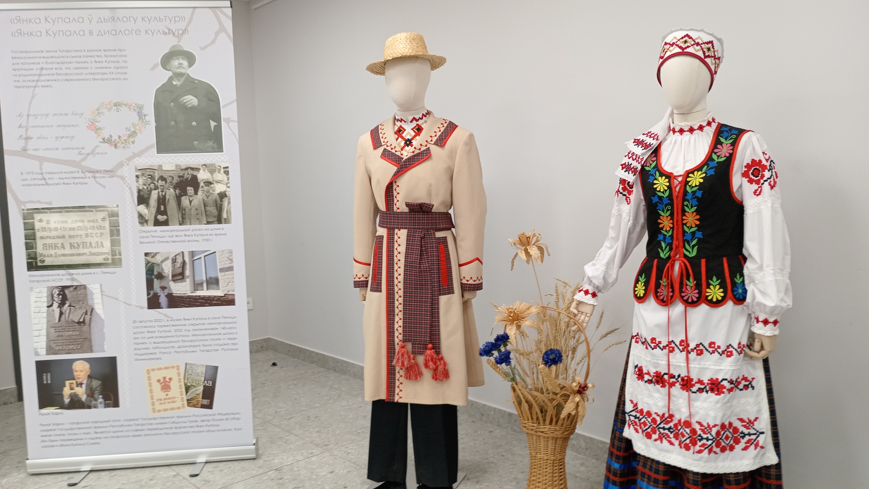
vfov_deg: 40.2
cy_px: 246
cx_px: 426
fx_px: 668
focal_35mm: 29
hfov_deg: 66.1
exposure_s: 1/25
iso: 190
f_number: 1.8
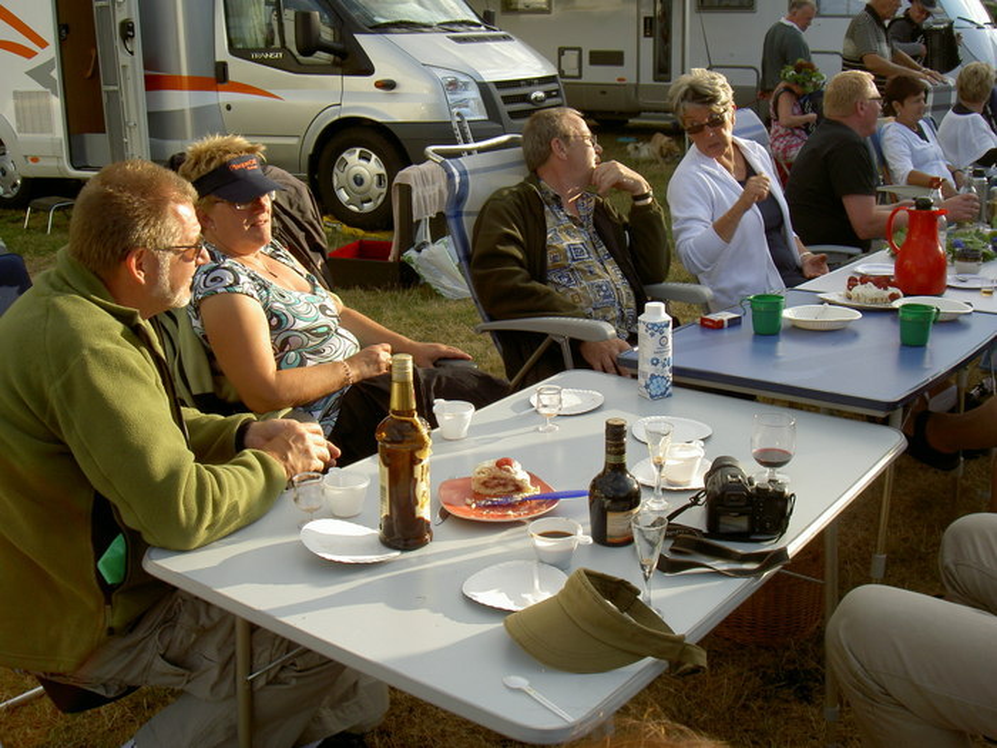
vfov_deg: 36.8
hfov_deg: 47.9
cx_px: 498
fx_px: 1123
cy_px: 374
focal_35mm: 39
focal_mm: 8
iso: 50
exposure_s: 1/200
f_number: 4.7
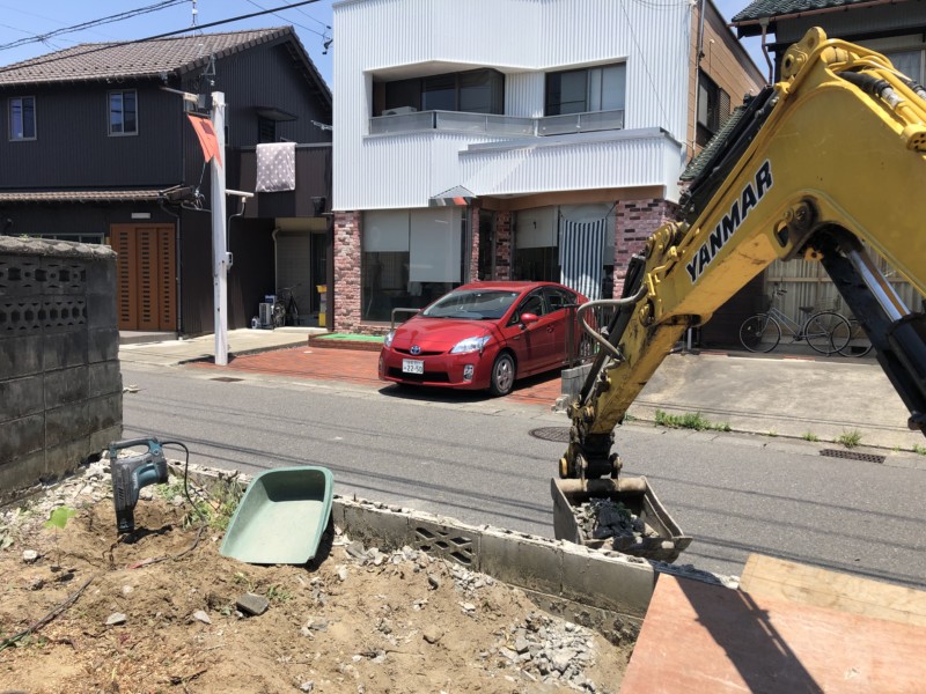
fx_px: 749
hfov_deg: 63.4
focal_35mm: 28
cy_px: 347
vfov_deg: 49.7
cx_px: 463
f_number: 1.8
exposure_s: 1/1548
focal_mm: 3.99
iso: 20
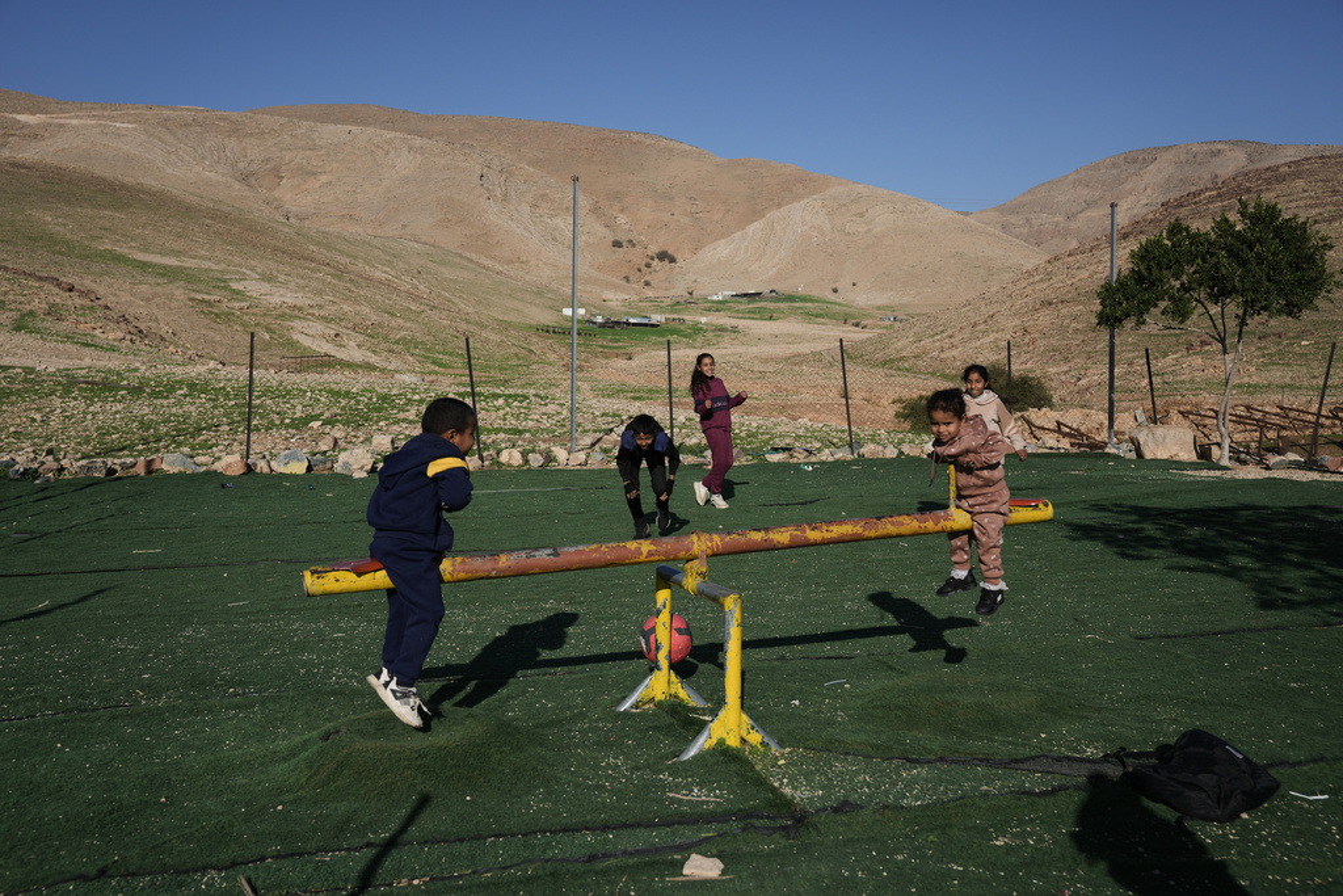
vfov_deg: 36.9
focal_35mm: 36
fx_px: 1343
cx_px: 672
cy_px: 448
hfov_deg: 53.1
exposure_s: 1/3200
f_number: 4.5
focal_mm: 36
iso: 160
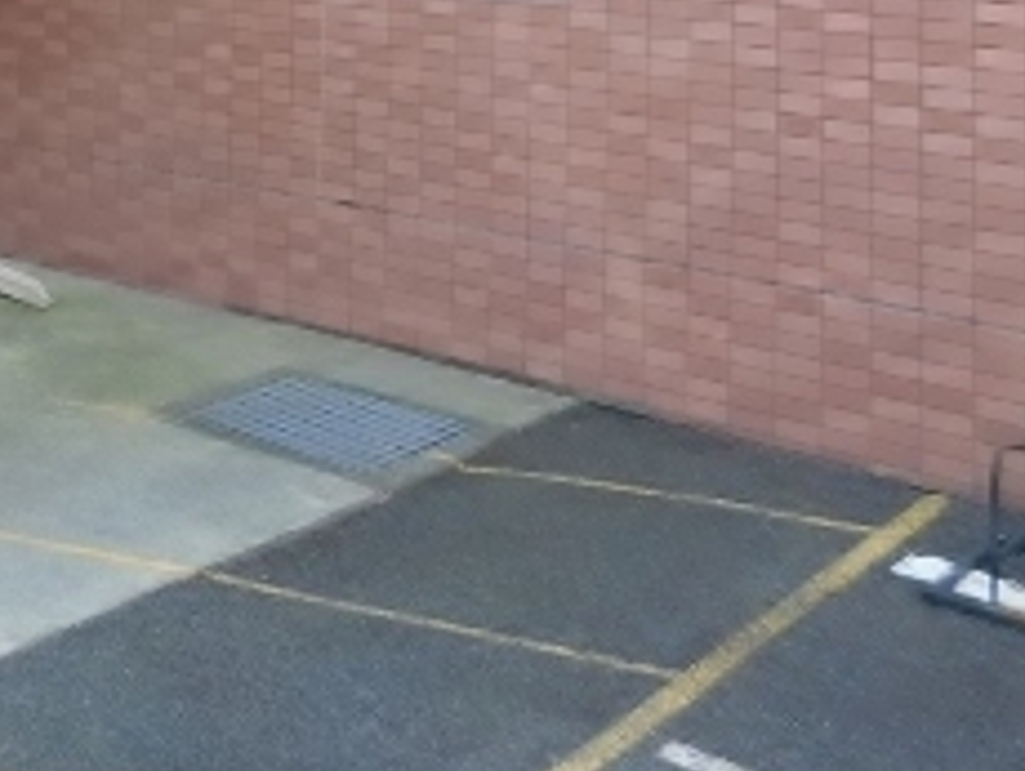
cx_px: -299
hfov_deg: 26.0
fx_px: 1897
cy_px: -254
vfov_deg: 20.8
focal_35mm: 64
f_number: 3
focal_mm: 4
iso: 125
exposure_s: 1/200
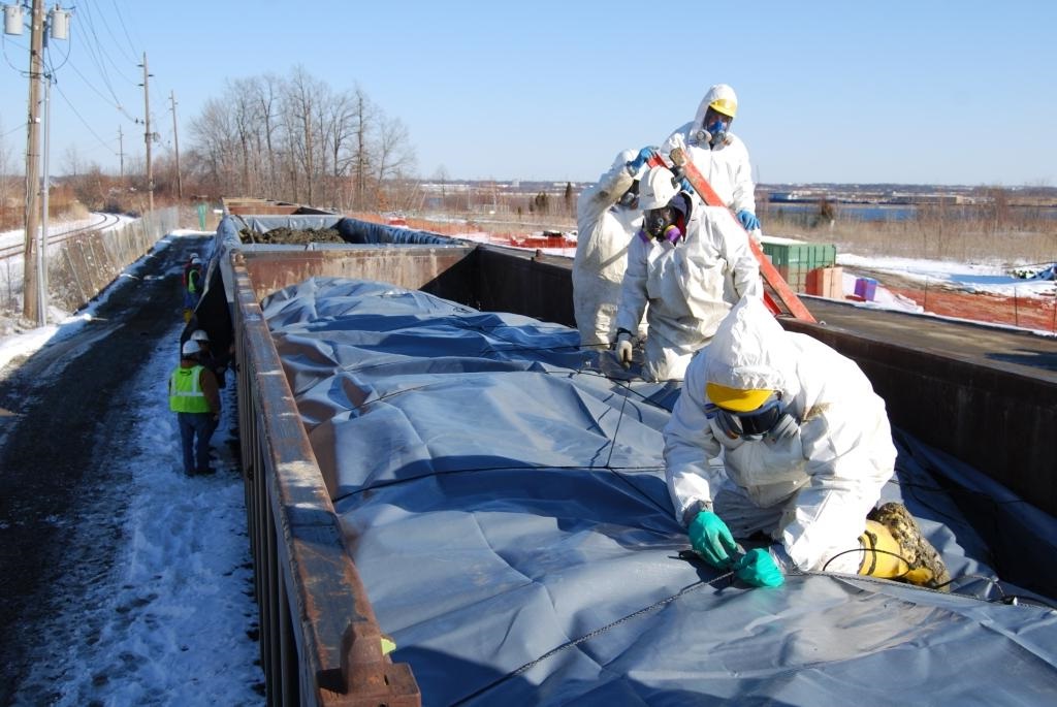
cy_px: 354
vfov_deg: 34.3
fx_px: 1146
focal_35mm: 39
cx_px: 528
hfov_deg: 49.5
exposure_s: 1/250
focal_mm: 26
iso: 100
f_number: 8
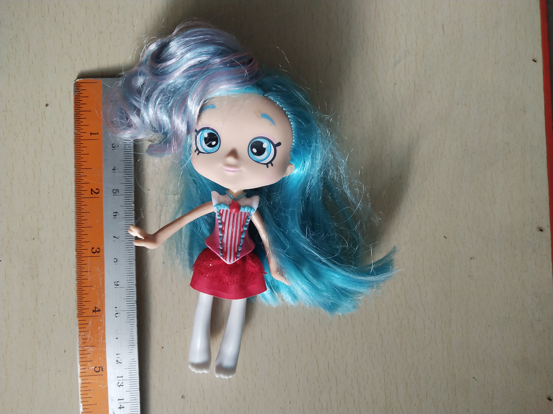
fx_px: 479
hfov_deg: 60.0
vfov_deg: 46.8
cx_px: 276
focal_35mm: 30
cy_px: 207
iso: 275
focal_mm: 3.95
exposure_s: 1/50
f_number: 1.8
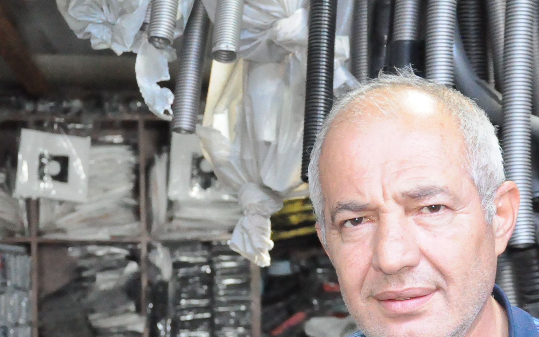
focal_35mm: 310
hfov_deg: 6.8
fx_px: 4553
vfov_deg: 4.2
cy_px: 266
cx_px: 270
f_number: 6.3
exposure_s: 1/200
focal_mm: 80
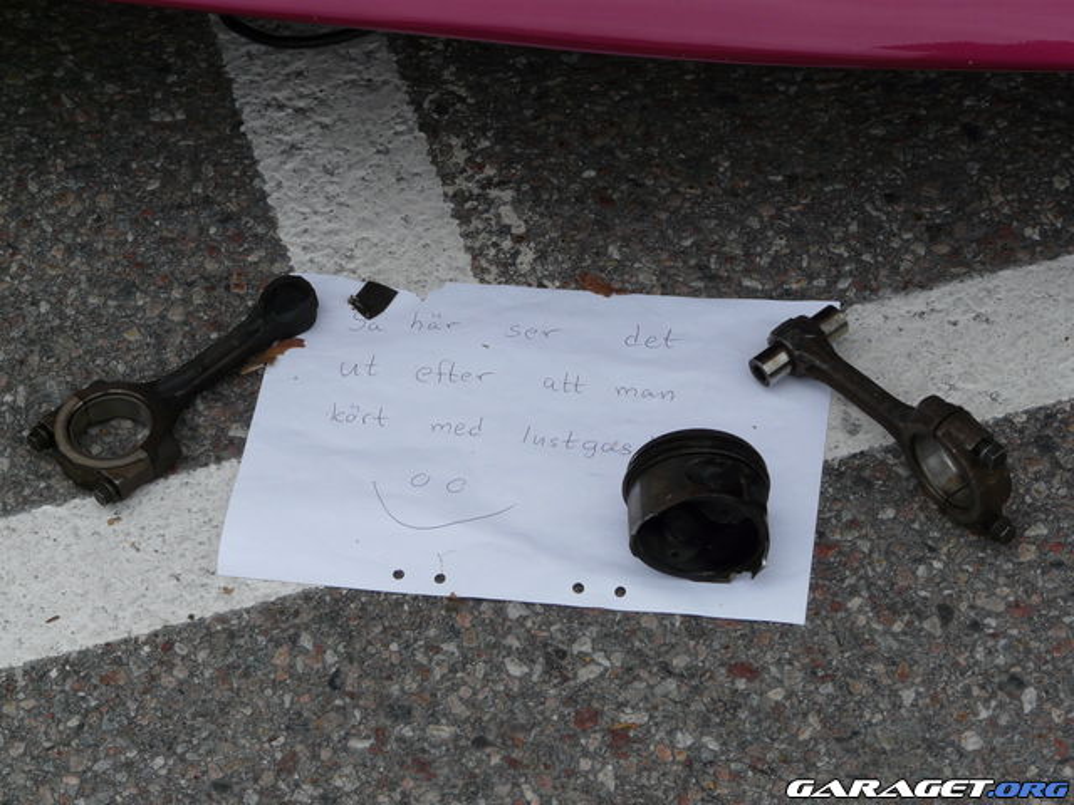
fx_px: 3630
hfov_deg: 16.8
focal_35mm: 117
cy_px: 402
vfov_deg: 12.7
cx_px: 537
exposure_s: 1/400
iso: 100
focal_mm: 19.2
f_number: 5.6
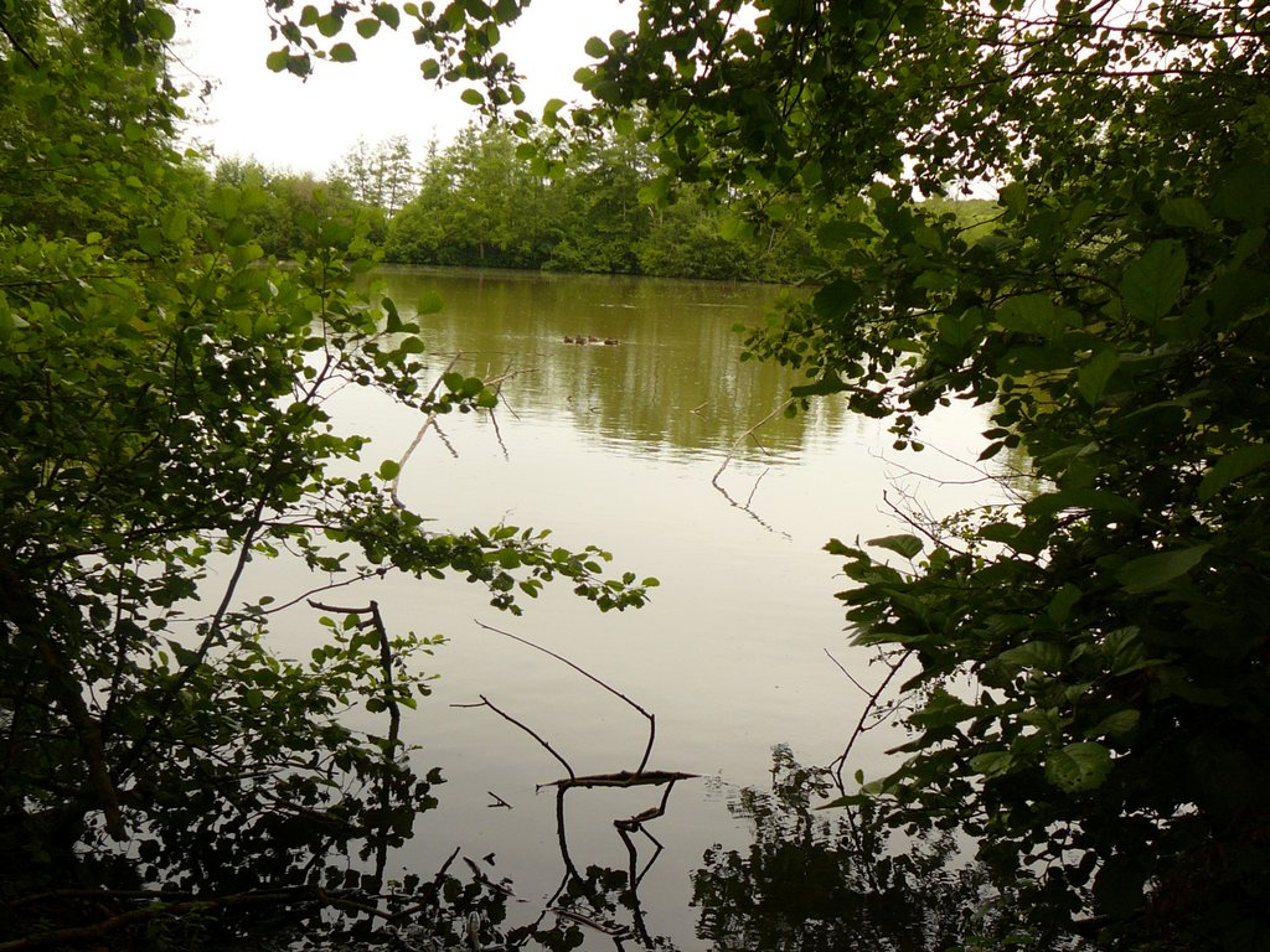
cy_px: 476
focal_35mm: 35
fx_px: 1284
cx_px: 635
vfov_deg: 40.7
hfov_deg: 52.6
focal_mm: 5.2
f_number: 2.8
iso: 80
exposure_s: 1/200
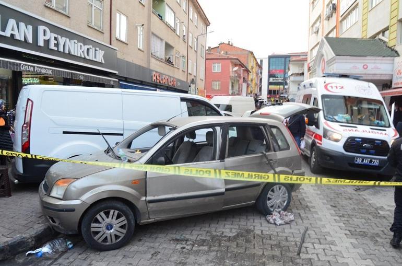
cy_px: 133
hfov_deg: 67.5
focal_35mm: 27
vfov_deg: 47.7
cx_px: 201
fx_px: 301
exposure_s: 1/60
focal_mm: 18
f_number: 8
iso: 800
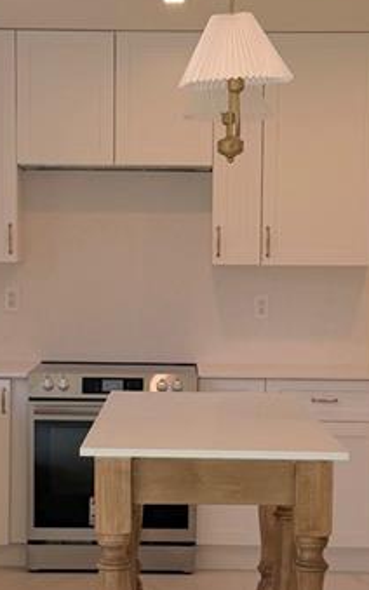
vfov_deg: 23.0
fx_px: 1448
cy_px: 378
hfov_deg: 14.5
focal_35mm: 90
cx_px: 174
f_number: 1.78
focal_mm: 6.76
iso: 80
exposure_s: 1/209
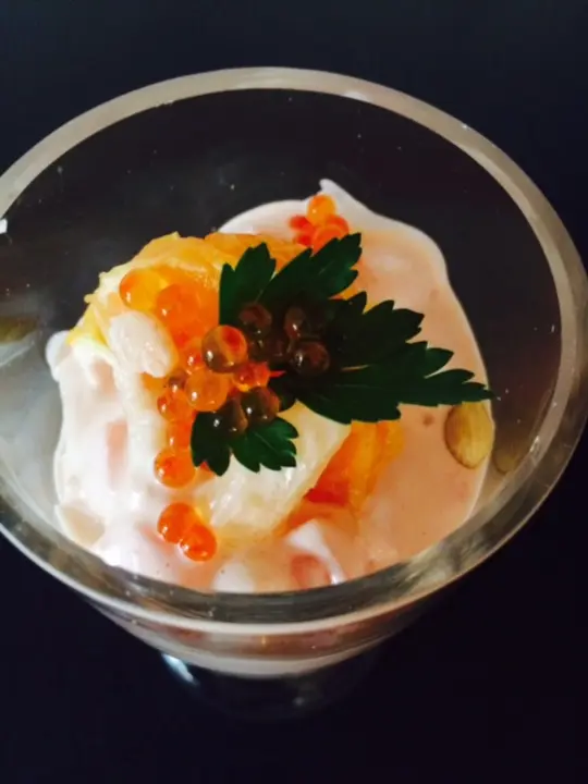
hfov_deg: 48.2
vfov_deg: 61.7
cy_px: 392
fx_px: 657
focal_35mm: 29
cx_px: 294
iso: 320
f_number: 2.2
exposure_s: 1/15
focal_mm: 4.15
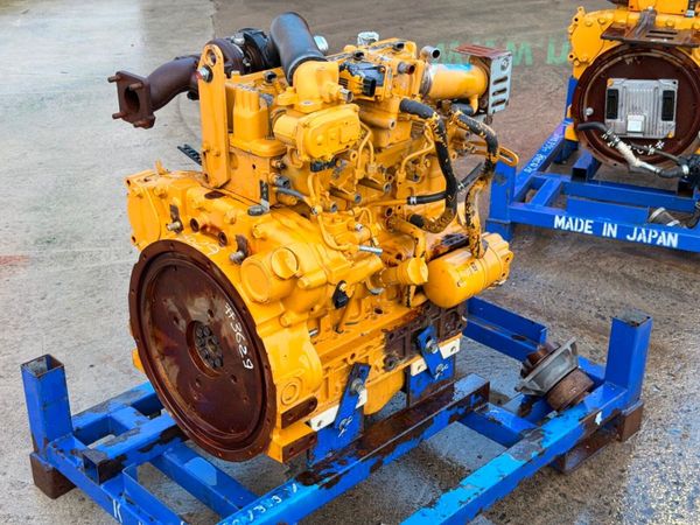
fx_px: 971
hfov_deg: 39.7
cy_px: 262
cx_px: 350
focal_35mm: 48
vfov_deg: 30.3
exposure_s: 1/274
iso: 64
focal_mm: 6.76
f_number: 1.78
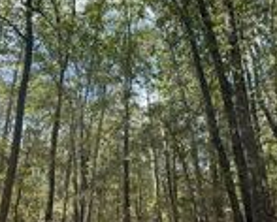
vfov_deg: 37.1
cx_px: 159
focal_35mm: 40
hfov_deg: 45.6
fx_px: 328
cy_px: 80
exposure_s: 1/351
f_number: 2.2
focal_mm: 2.22
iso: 64
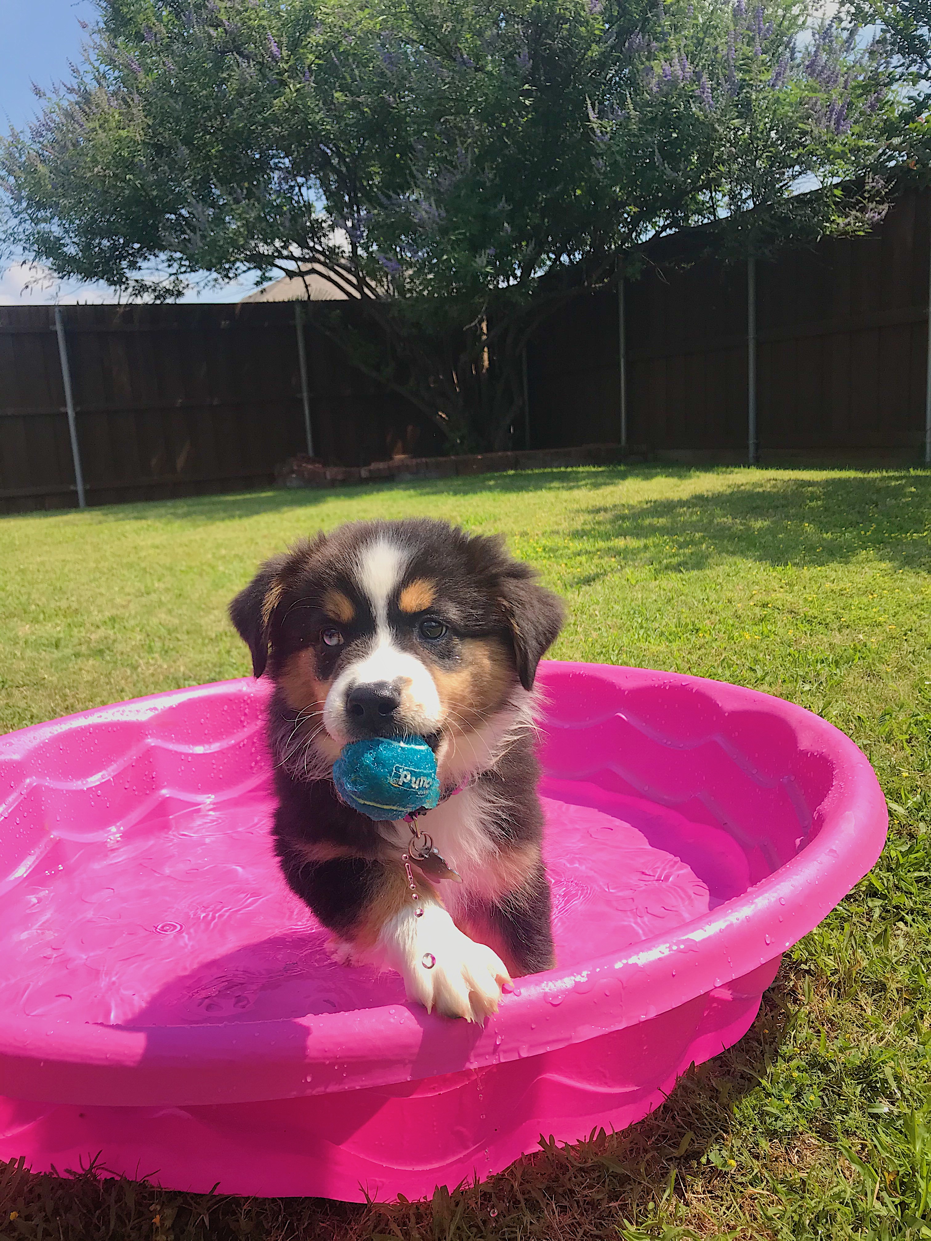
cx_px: 466
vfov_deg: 63.4
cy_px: 620
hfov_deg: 49.7
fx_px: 1004
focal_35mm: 28
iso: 20
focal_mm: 3.99
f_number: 1.8
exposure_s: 1/1408
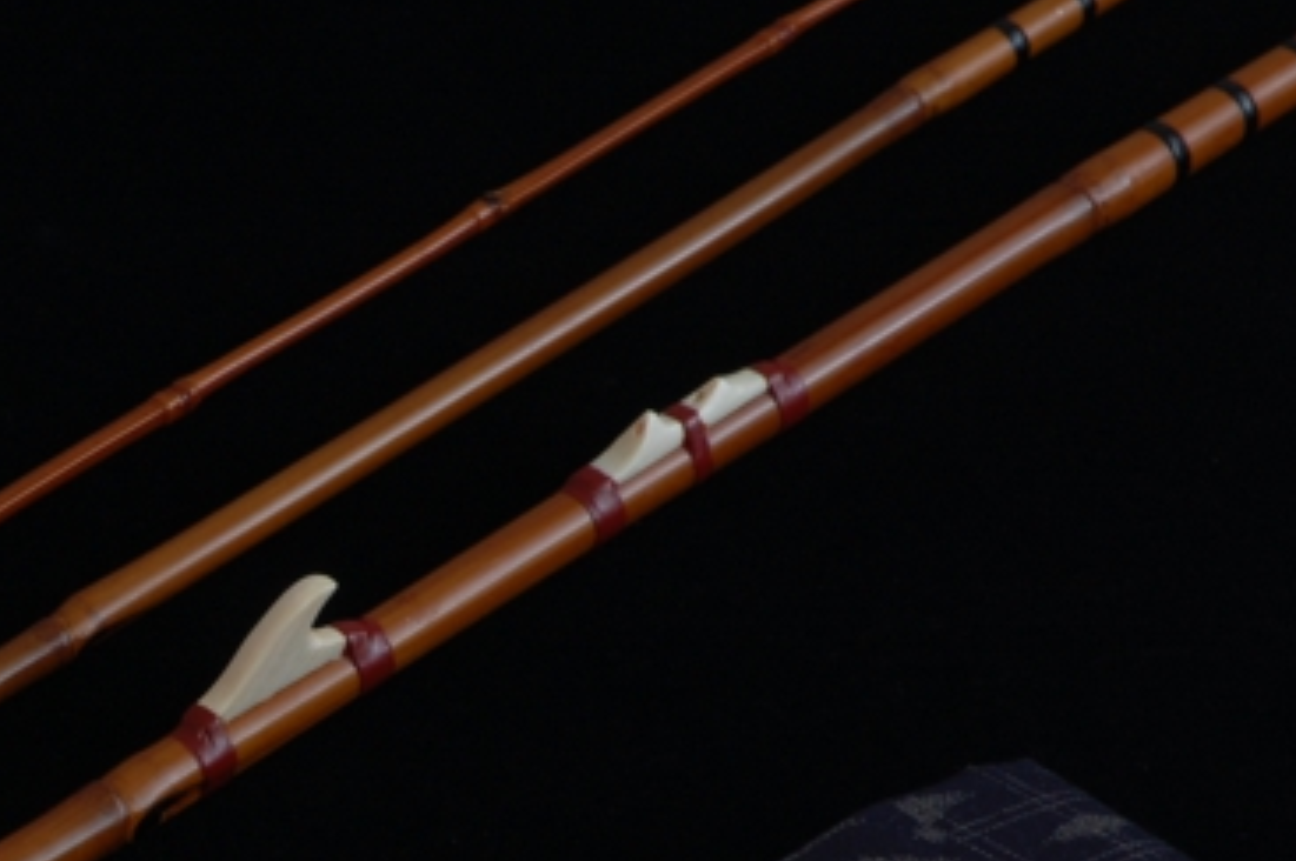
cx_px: -106
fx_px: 14351
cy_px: 847
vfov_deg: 3.4
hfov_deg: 5.2
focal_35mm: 399
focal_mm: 122
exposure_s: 1/60
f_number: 18
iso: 200
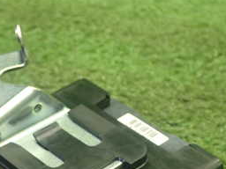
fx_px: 672
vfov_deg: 14.1
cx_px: 88
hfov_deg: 19.1
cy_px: 173
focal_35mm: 103
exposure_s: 1/40
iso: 400
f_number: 2.9
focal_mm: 7.84
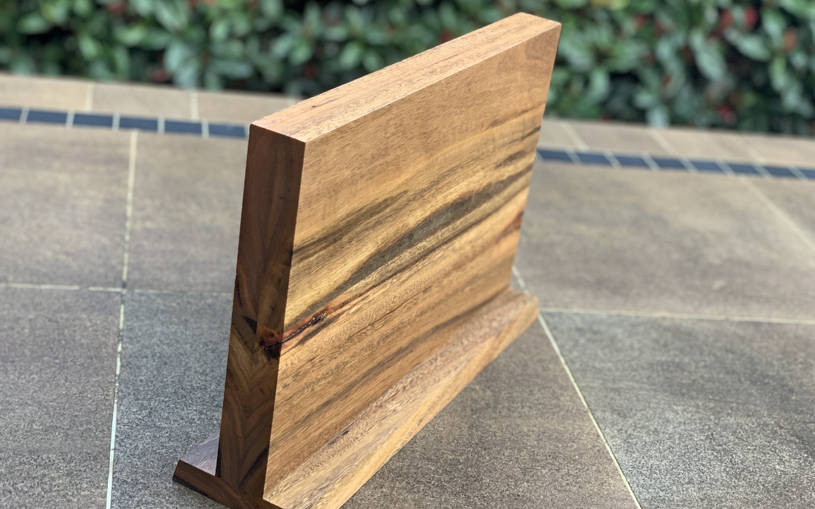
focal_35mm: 56
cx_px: 407
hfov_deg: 36.3
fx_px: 1244
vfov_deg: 23.1
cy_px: 241
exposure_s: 1/122
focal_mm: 6
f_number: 2.4
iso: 100
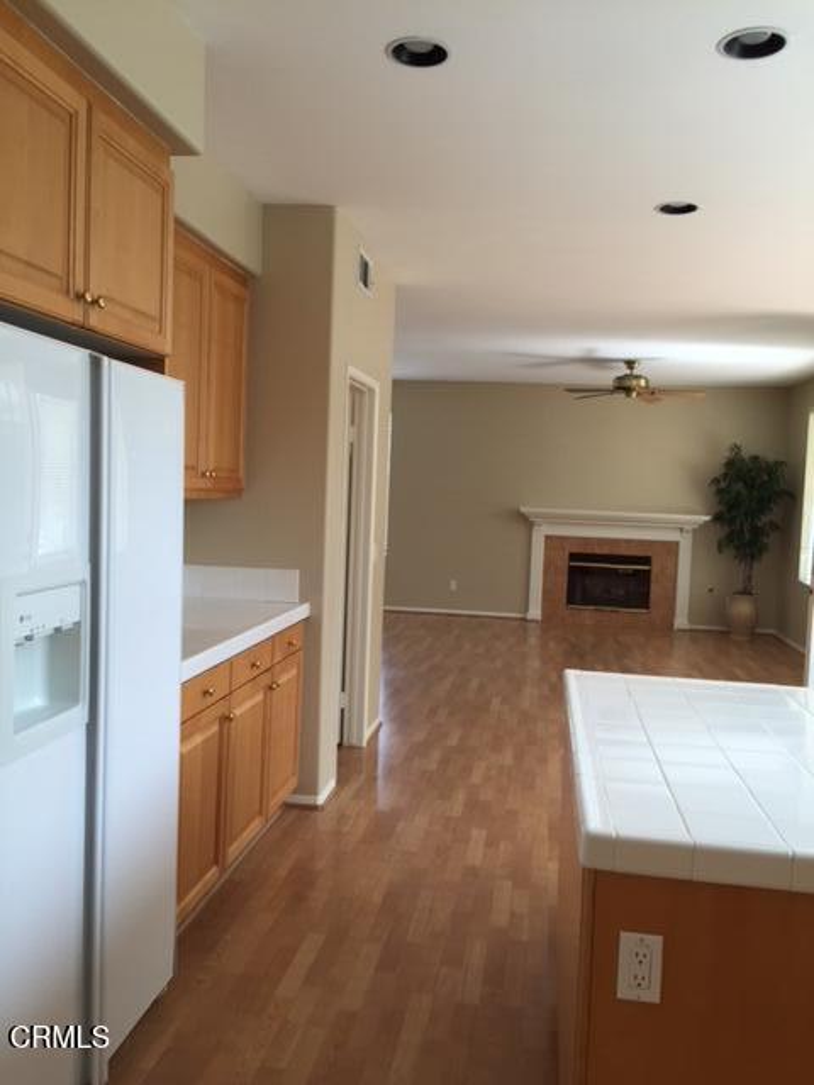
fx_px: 909
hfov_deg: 48.2
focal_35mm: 29
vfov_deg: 61.7
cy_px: 542
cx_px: 407
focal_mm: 4.15
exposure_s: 1/60
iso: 32
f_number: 2.2
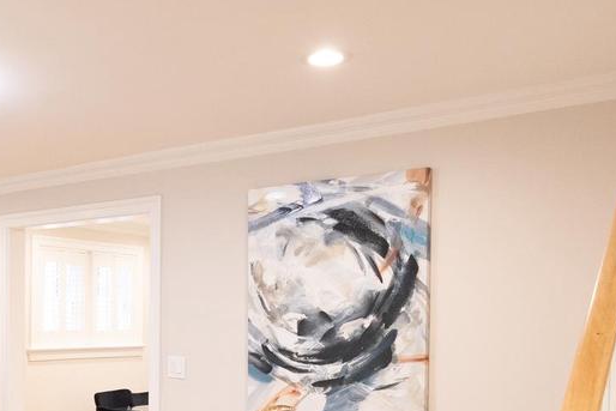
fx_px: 719
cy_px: 343
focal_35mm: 42
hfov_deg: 44.2
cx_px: 123
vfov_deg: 30.9
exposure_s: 1/100
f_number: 5
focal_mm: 10
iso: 800
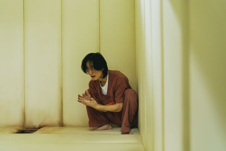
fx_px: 276
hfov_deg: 44.5
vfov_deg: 30.5
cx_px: 113
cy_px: 76
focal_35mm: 44
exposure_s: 1/125
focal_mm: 44
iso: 1600
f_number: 2.8
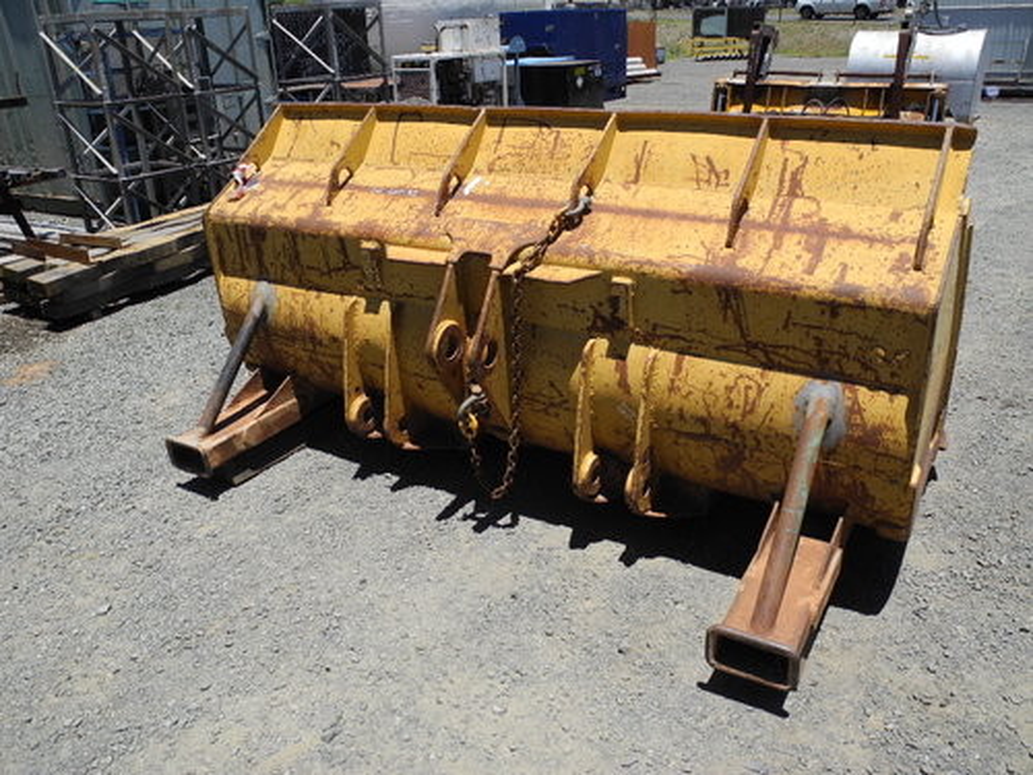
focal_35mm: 28
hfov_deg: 63.4
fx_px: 836
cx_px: 516
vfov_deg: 49.7
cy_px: 388
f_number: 4
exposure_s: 1/893
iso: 100
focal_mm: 6
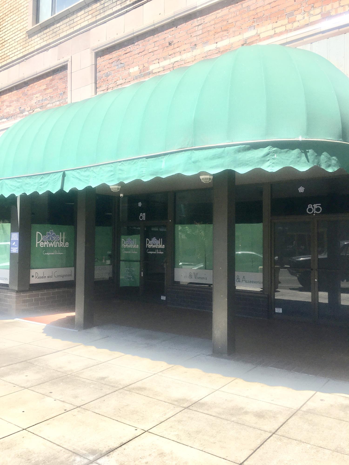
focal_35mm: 29
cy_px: 232
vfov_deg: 61.7
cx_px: 174
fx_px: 390
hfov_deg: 48.2
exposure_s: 1/938
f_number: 2.2
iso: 25
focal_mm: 4.15
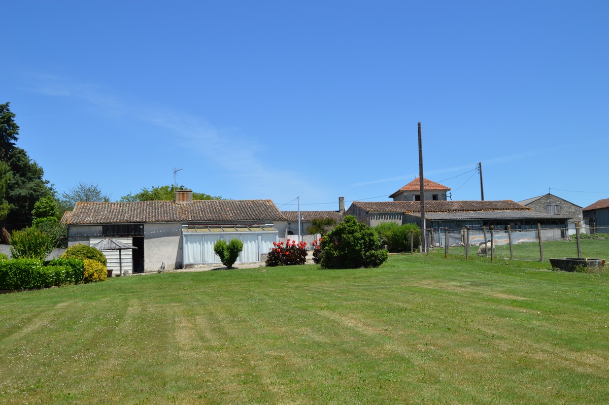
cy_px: 202
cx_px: 304
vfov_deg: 36.8
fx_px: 608
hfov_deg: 53.2
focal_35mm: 36
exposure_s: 1/250
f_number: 8
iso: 100
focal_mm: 24
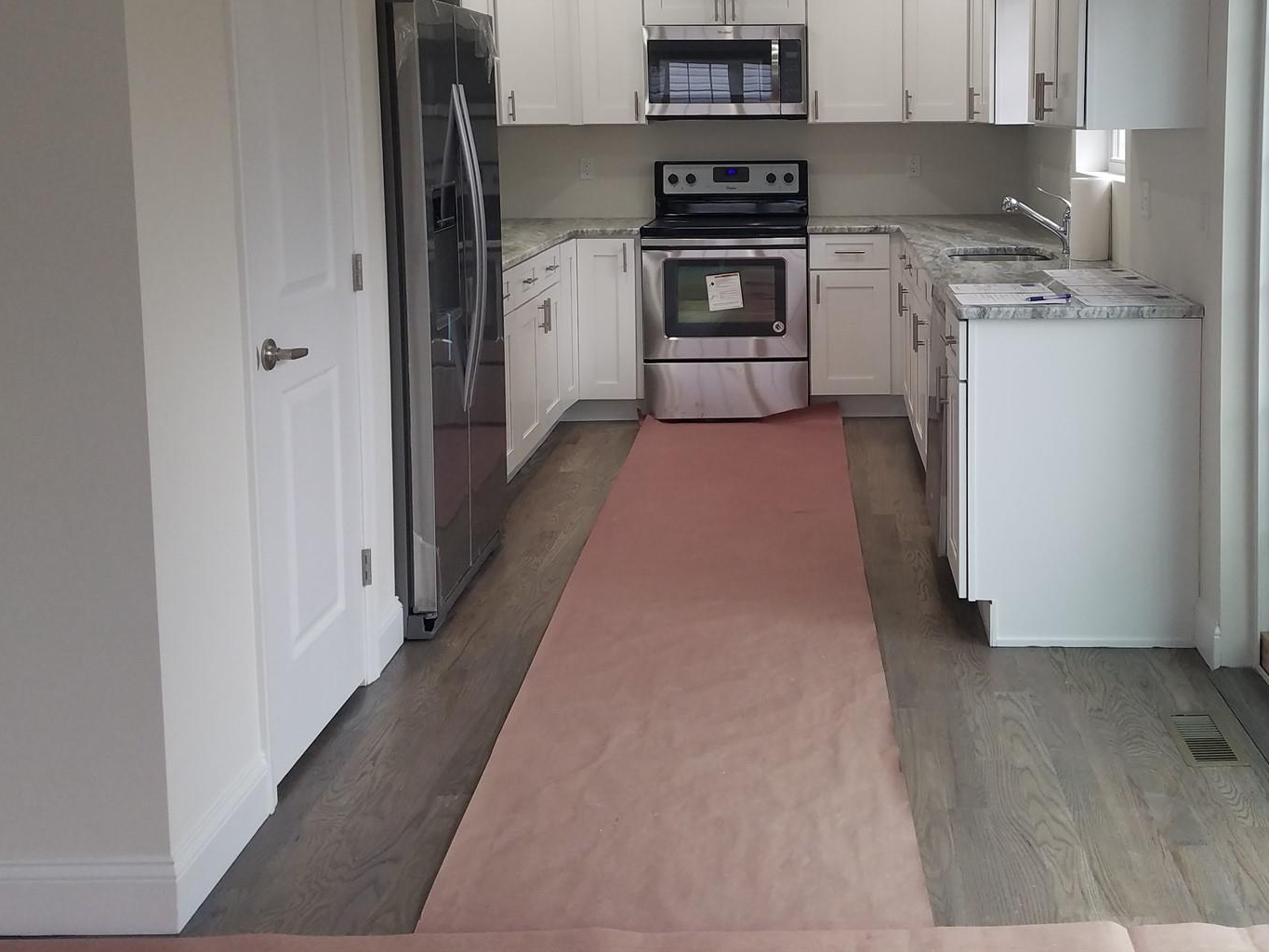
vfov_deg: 36.0
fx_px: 1430
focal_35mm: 39
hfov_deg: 47.0
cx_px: 857
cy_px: 240
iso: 80
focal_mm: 4.2
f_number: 1.7
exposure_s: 1/120
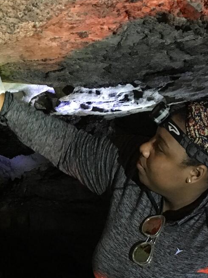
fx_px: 633
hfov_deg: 18.3
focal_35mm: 79
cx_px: 12
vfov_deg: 23.4
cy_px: 295
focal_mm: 4.15
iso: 250
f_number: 2.2
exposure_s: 1/15
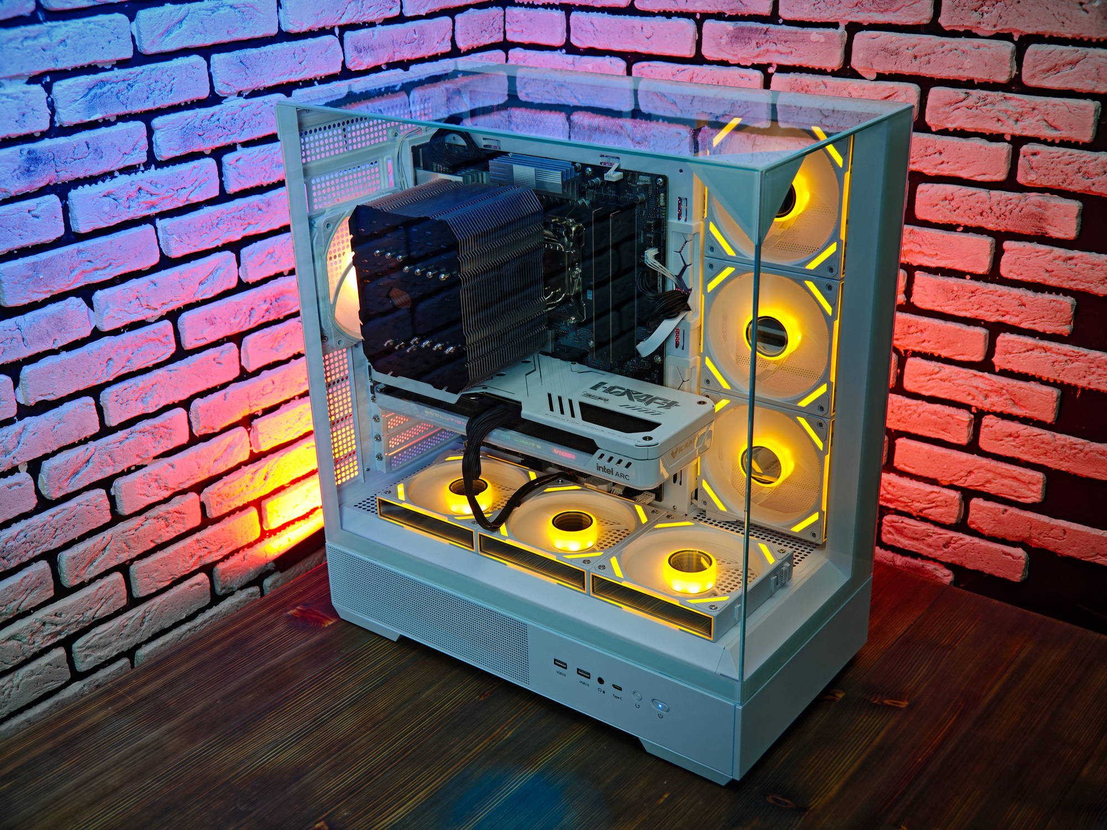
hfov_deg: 73.9
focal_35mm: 23
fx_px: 736
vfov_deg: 58.9
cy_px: 415
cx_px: 554
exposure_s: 1/60
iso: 320
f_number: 4
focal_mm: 8.72
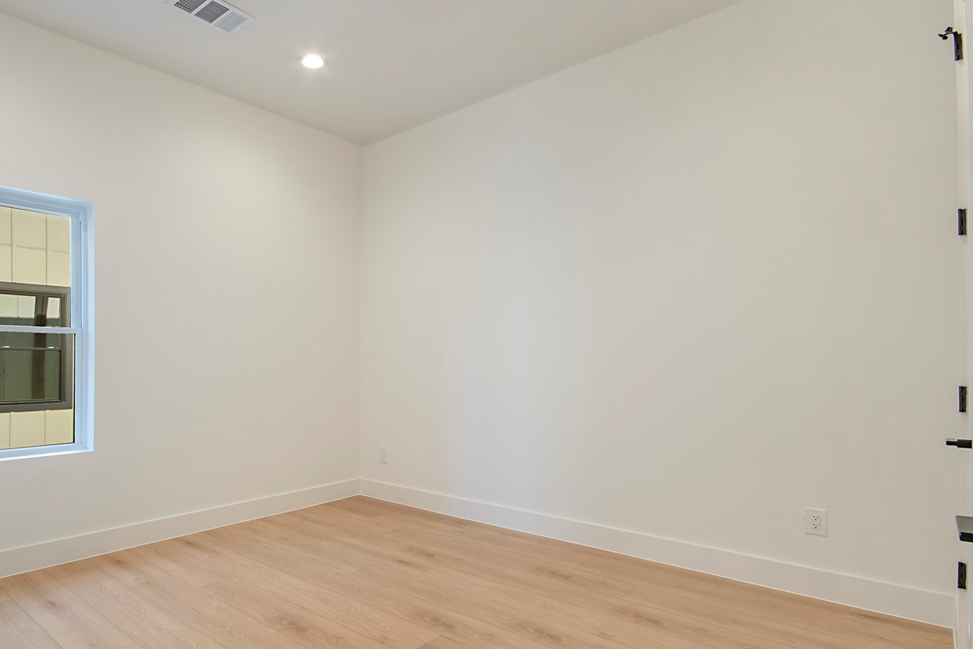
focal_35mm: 20
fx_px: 541
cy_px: 355
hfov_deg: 82.1
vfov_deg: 61.8
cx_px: 354
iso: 100
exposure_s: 1/25
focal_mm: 10
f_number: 11
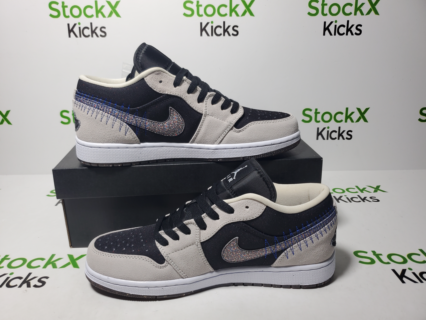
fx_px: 320
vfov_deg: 53.1
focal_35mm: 26
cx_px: 213
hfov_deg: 67.3
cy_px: 160
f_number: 1.5
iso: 50
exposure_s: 1/446
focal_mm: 4.3
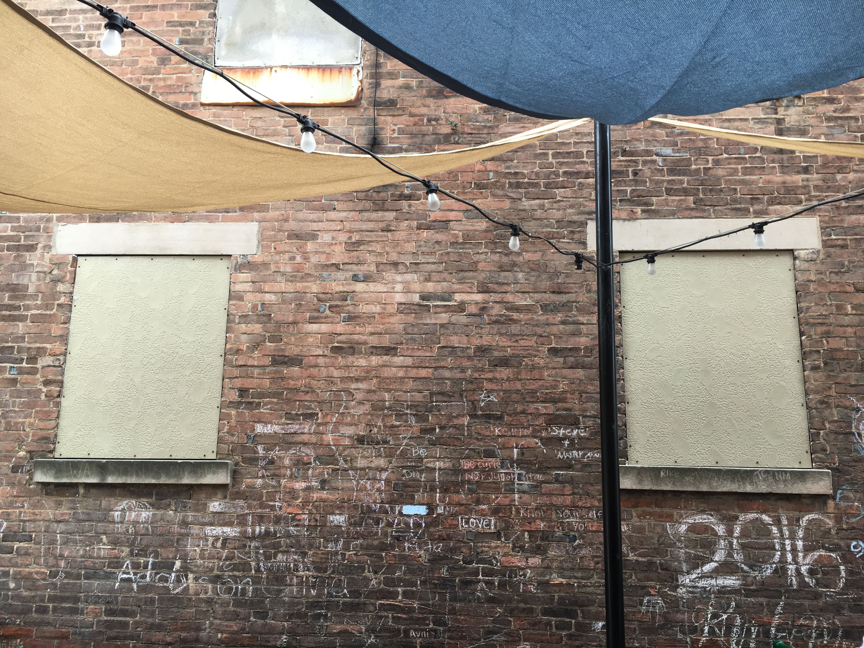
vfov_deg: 48.2
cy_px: 324
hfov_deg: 61.7
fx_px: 724
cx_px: 432
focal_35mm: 29
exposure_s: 1/120
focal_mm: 4.15
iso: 40
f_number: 2.2
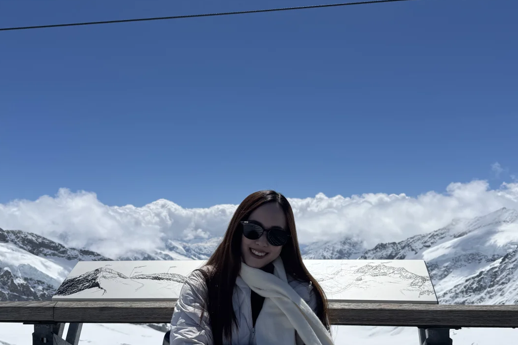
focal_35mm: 34
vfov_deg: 38.7
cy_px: 212
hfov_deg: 55.8
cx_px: 258
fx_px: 489
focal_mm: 6.76
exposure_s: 1/12346
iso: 64
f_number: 1.78
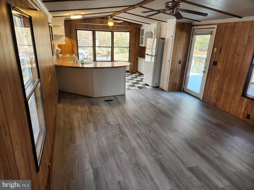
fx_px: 169
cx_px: 127
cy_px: 95
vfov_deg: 58.9
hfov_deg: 73.9
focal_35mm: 23
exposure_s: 1/120
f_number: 1.8
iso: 100
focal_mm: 5.4
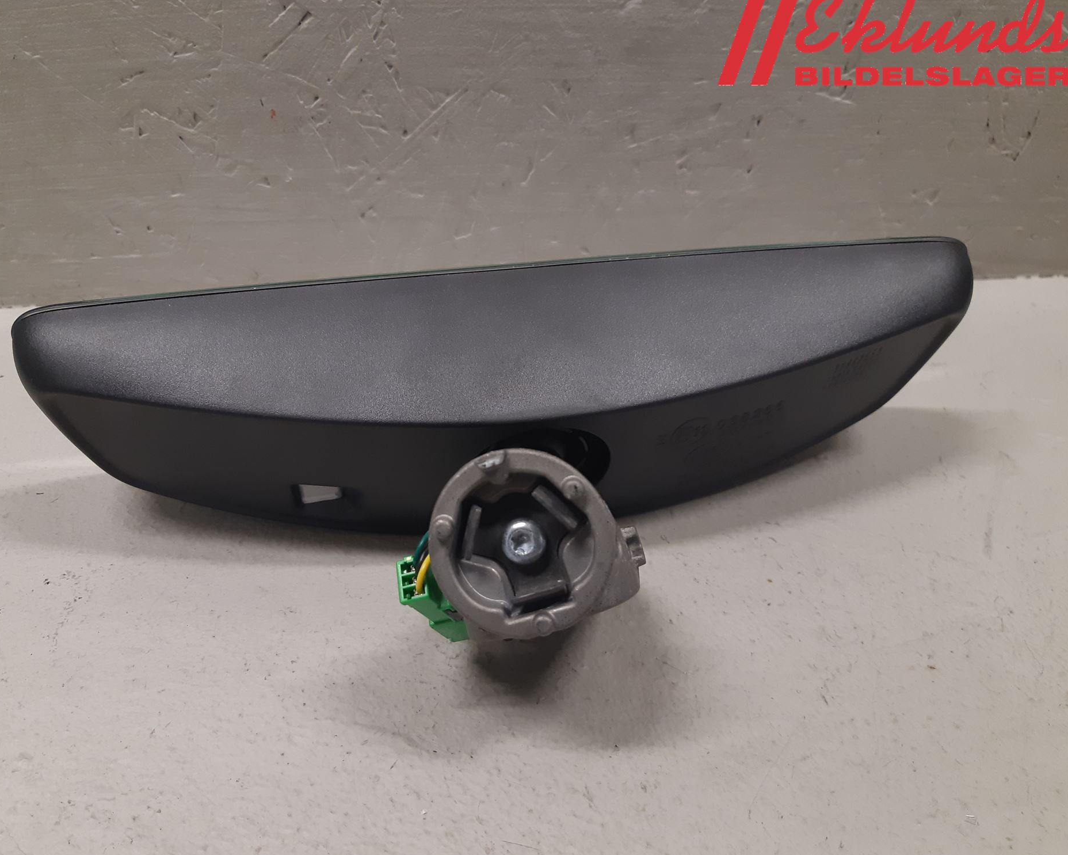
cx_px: 482
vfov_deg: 51.5
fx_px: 885
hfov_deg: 62.1
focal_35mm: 28
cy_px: 430
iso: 125
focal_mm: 3.93
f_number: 1.7
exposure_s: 1/50
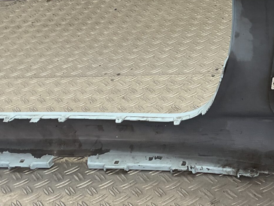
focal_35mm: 80
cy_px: 72
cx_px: 216
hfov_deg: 24.1
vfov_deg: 18.4
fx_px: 633
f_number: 1.8
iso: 25
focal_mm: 3
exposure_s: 1/120
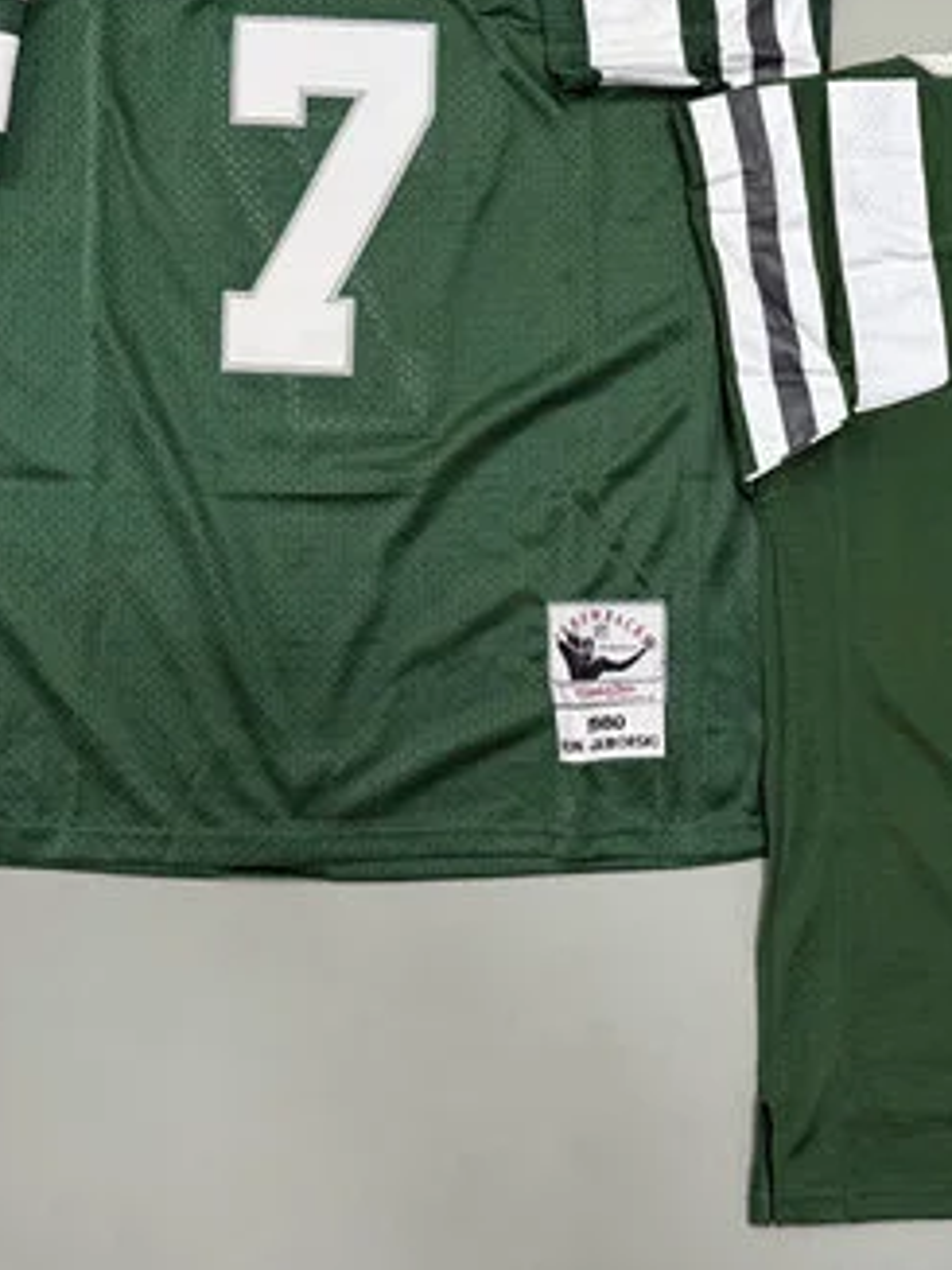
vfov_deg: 42.5
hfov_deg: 31.9
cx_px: 773
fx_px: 1614
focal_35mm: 44
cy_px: 443
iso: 125
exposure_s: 1/50
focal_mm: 6.76
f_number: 1.78
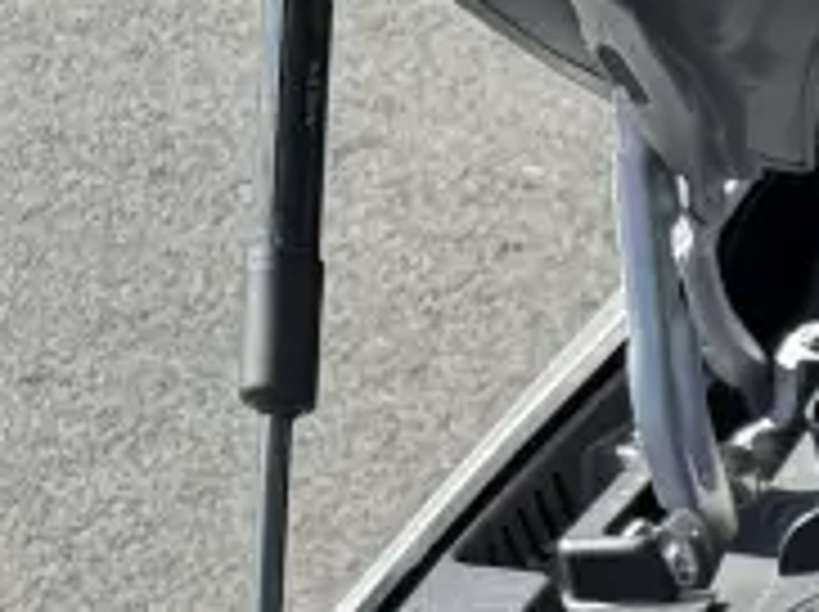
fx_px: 4489
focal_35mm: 190
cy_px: 1714
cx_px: 2848
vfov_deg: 7.1
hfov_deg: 8.1
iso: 100
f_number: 1.78
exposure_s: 1/1770
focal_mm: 6.76
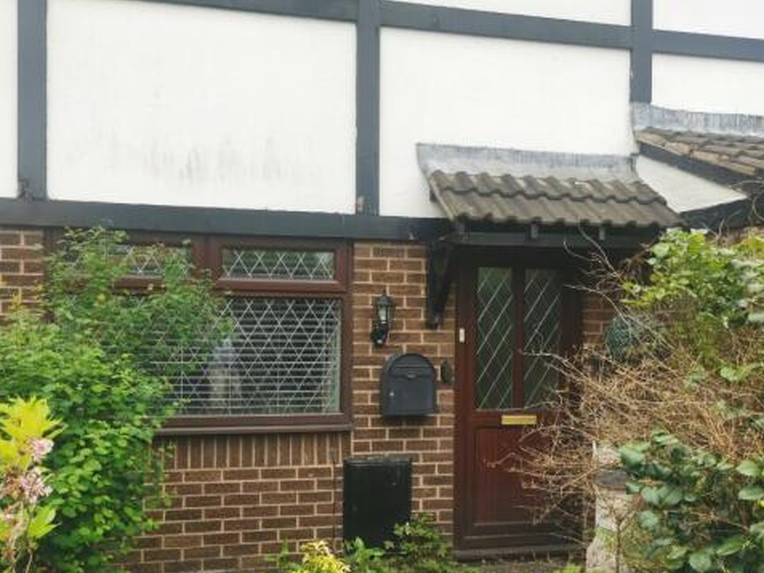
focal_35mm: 33
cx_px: 376
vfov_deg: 42.9
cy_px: 323
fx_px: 729
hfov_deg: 55.3
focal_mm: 5.58
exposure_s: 1/290
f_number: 1.8
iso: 50
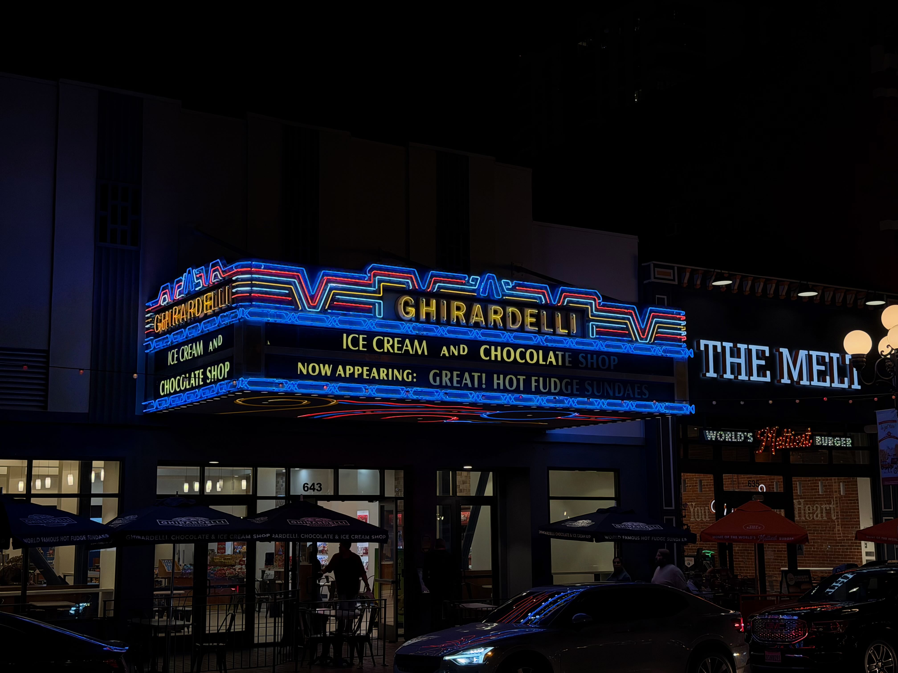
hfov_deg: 39.7
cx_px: 449
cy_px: 336
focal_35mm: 48
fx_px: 1245
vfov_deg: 30.3
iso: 64
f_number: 1.78
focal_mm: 6.76
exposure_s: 1/120
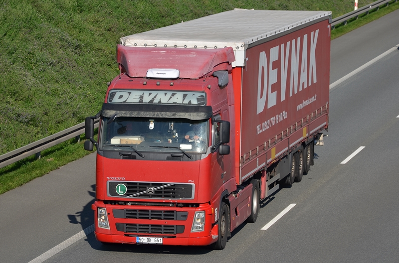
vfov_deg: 8.7
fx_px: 1740
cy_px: 132
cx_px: 200
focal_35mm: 158
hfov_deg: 13.1
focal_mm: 105
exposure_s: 1/800
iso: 100
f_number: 5.6
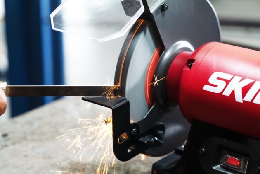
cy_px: 87
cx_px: 130
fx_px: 650
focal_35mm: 90
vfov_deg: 15.2
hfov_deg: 22.6
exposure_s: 1/160
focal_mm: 90
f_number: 4
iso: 1600
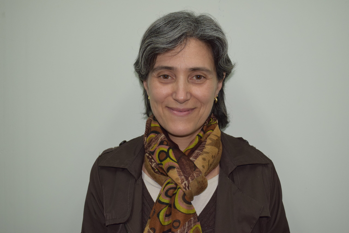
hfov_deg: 46.4
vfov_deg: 31.9
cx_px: 174
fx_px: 407
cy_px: 116
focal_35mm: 42
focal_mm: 28
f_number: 5
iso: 800
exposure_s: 1/100
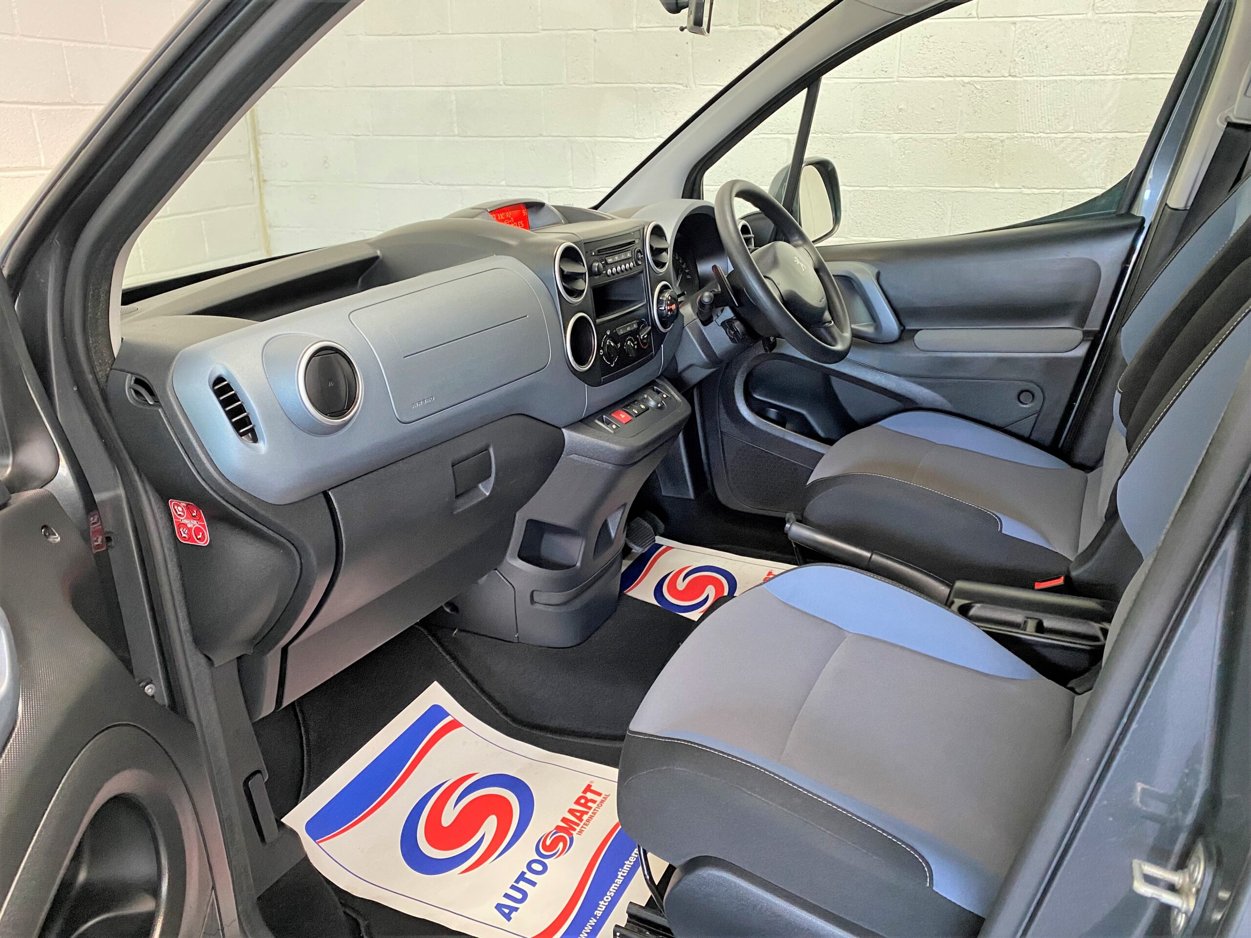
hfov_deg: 67.3
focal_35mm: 26
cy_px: 469
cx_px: 626
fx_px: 940
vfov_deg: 53.1
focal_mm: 4.25
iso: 320
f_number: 1.8
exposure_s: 1/50
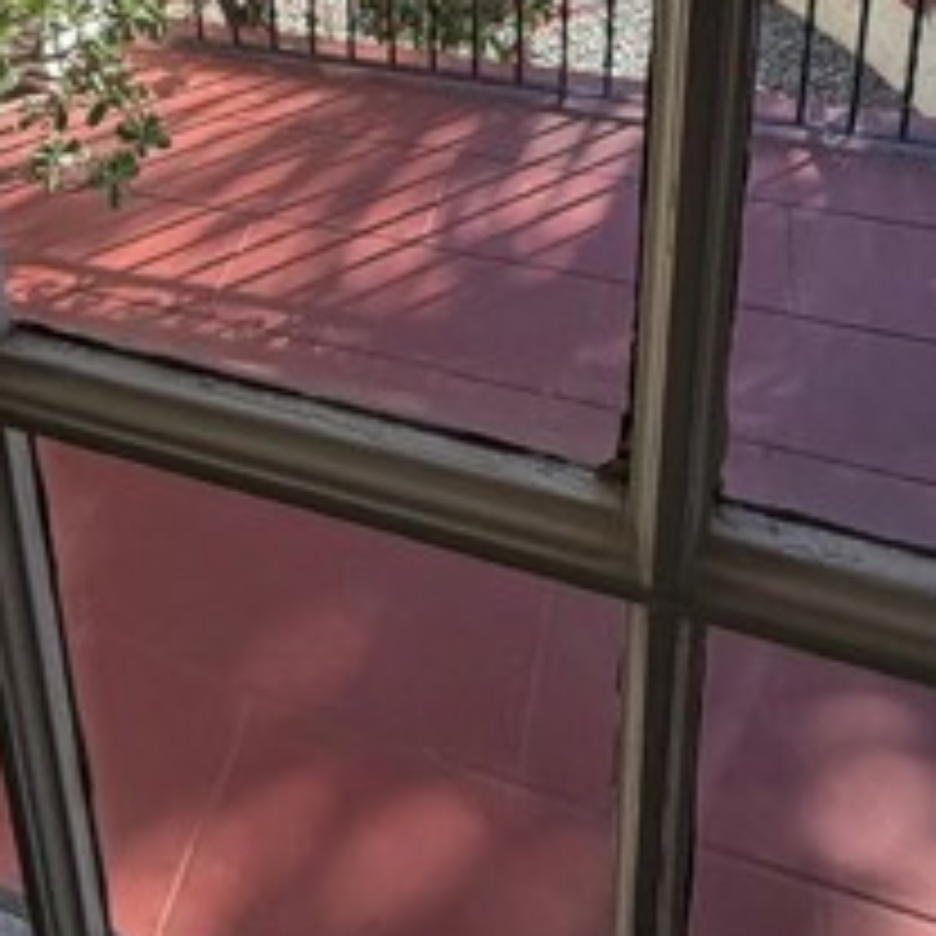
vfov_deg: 34.0
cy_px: -225
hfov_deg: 43.5
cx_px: 351
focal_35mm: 38
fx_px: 1162
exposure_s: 1/451
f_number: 2.2
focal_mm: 2.22
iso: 64
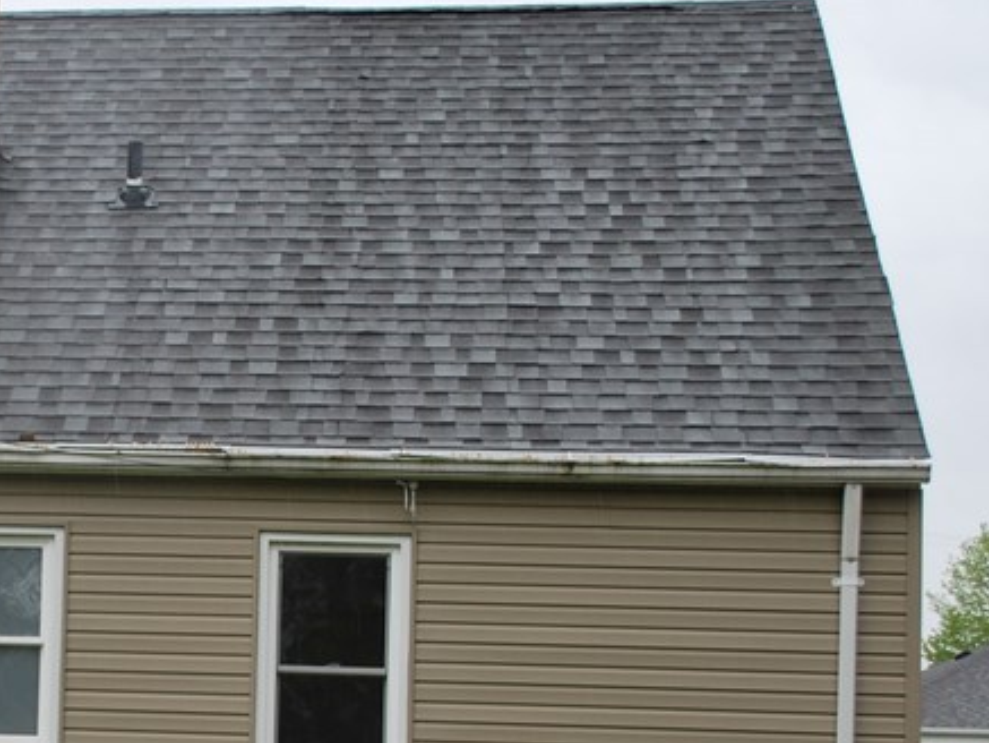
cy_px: 584
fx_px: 2658
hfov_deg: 20.2
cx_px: -64
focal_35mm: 93
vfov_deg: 15.8
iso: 180
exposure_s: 1/125
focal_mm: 26
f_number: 5.6
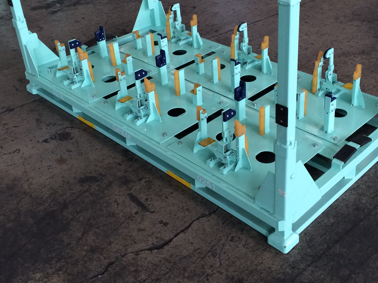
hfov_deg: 42.8
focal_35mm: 44
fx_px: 480
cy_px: 89
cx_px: 220
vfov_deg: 32.5
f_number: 2.2
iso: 160
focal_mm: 4.15
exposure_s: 1/33
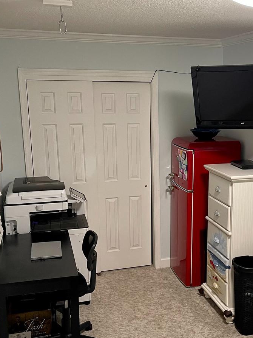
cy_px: 188
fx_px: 419
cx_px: 184
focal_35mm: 43
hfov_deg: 33.1
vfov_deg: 43.8
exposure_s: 1/60
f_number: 1.6
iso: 160
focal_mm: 5.1
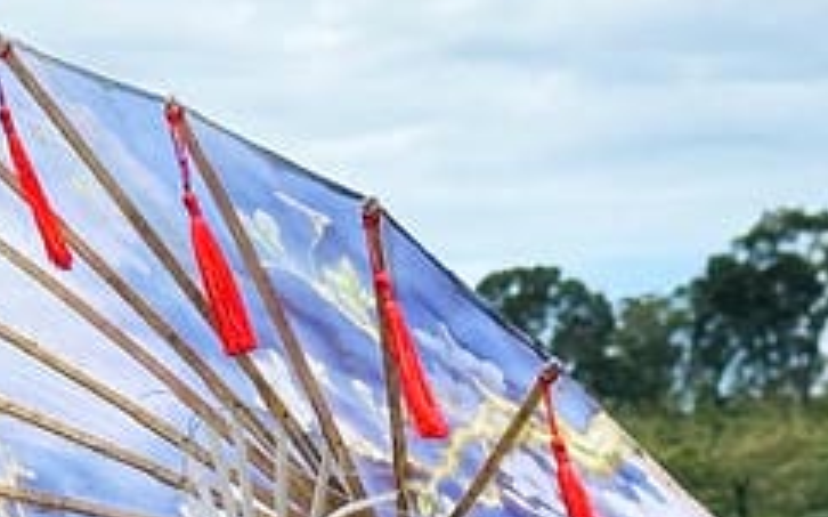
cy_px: 716
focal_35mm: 252
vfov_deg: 5.2
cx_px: -455
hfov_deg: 8.1
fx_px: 5684
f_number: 1.78
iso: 64
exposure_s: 1/8197
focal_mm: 6.86
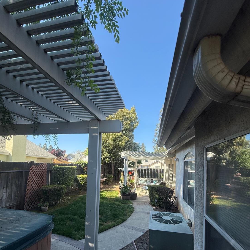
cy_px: 161
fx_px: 139
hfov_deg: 84.0
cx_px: 123
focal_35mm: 17
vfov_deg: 81.8
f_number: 2.2
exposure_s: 1/579
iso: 50
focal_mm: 2.22
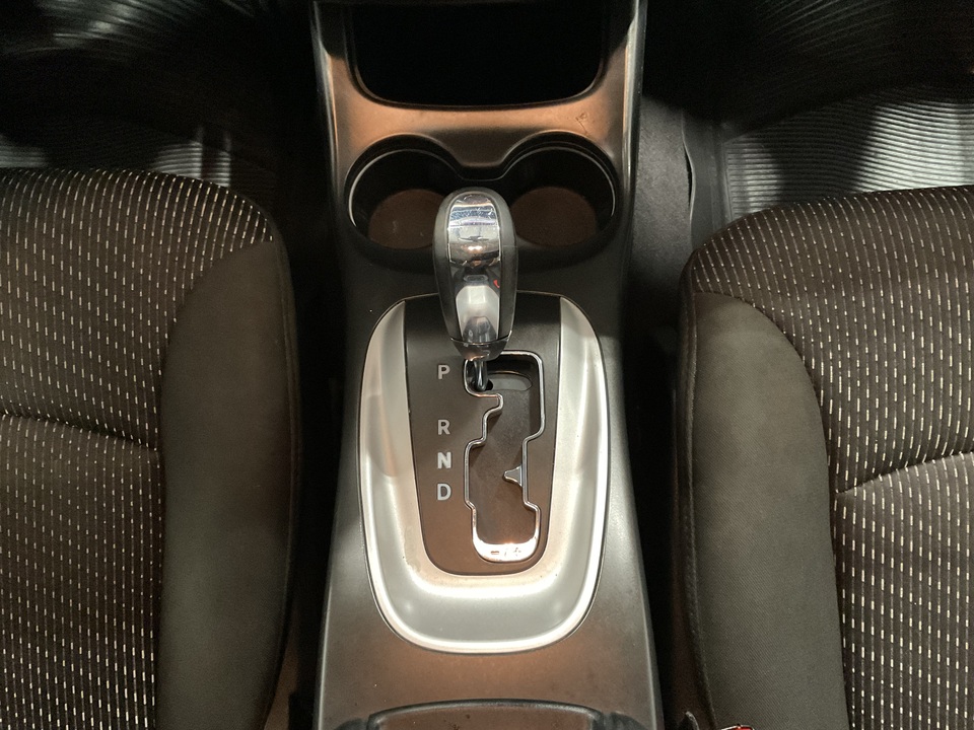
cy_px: 365
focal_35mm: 29
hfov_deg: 61.7
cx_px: 487
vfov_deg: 48.2
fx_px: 816
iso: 500
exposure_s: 1/30
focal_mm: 3
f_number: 1.8
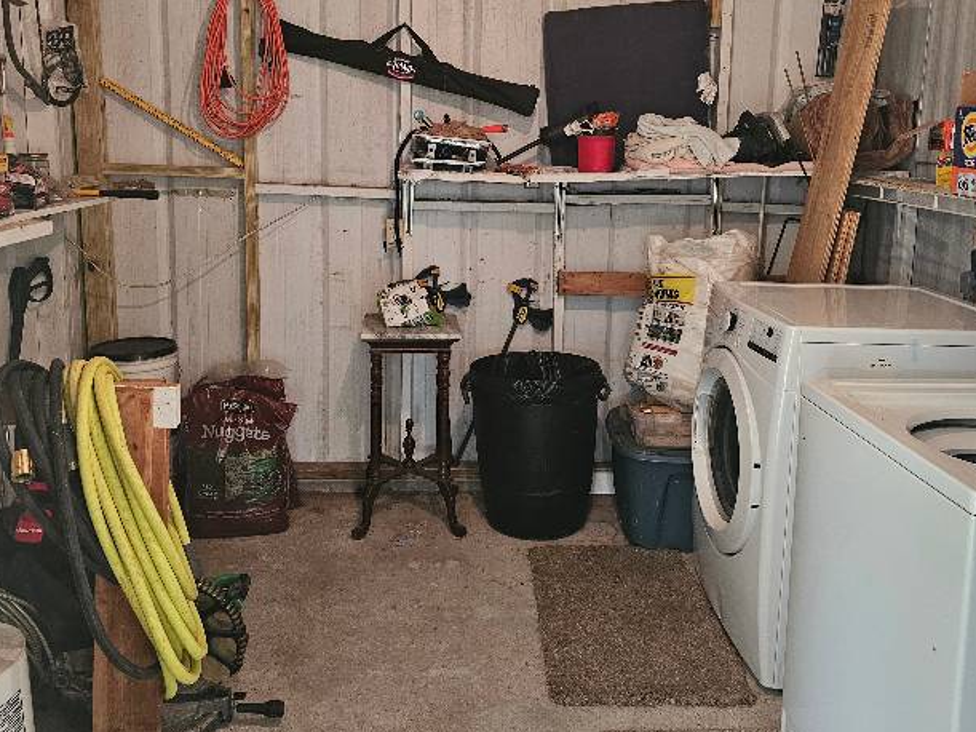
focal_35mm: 32
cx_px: 465
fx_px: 902
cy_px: 252
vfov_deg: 43.6
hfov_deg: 56.8
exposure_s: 1/120
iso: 640
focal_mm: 6.3
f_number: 1.7
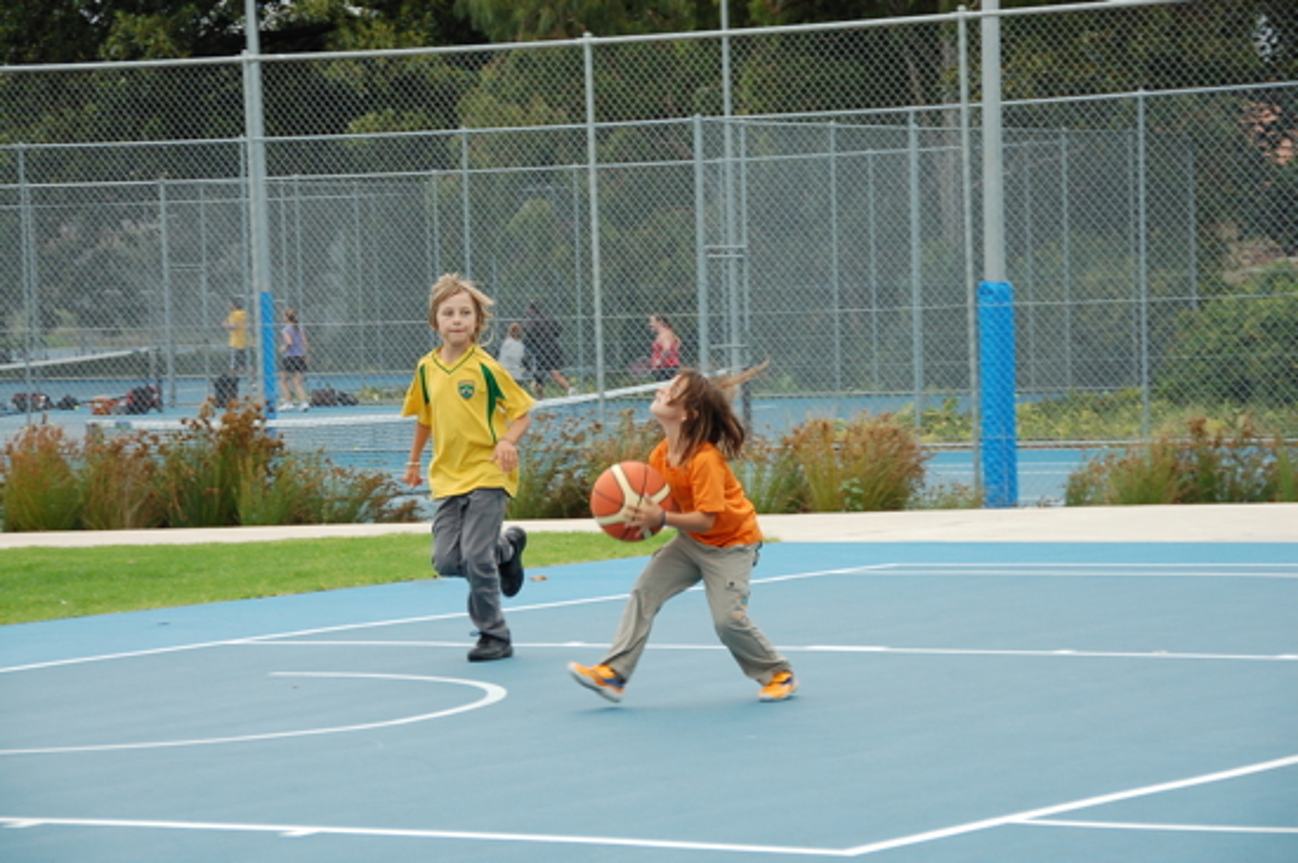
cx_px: 649
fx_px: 4324
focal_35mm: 120
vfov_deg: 11.4
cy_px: 432
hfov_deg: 17.1
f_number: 5.3
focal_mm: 80
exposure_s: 1/200
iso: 400
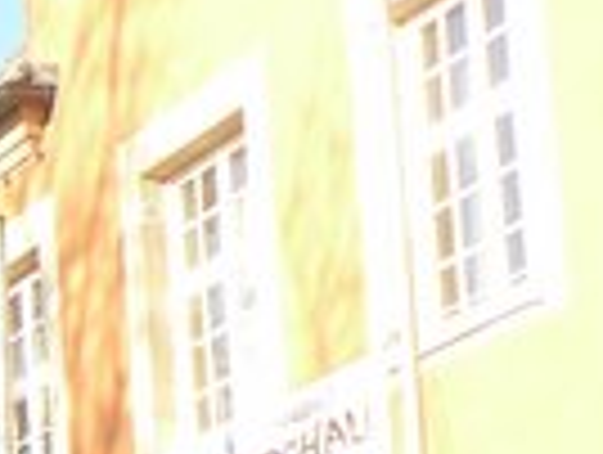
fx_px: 3124
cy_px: 881
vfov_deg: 8.0
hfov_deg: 9.8
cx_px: -788
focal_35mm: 179
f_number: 4
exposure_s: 1/125
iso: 100
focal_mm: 4.3
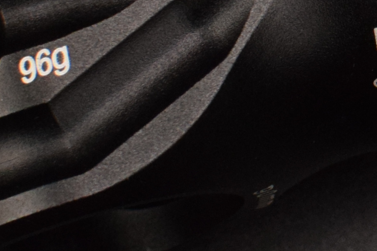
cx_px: 546
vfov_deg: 4.3
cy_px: -109
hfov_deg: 6.4
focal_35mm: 320
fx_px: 3351
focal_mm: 35
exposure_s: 1/250
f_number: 6.3
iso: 1600
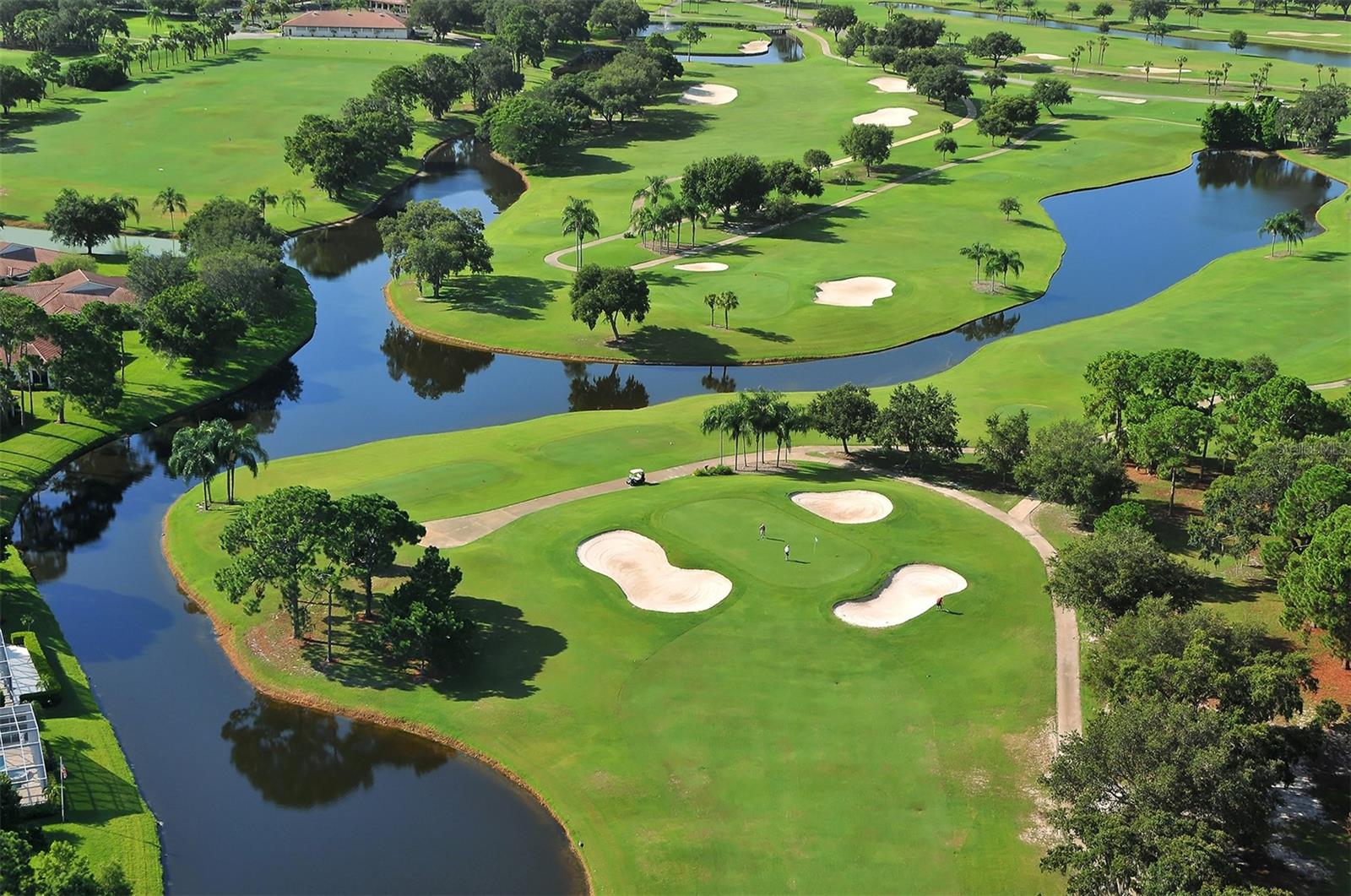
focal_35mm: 54
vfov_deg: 25.0
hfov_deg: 36.9
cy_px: 448
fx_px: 2023
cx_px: 676
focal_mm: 36
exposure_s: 1/320
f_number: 9
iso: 250
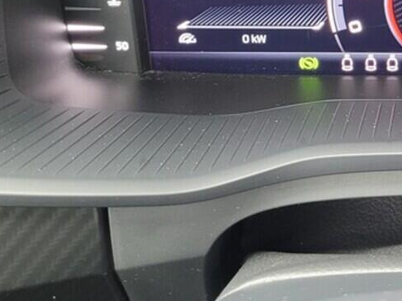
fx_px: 882
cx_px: 434
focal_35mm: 76
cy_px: 2
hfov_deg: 24.1
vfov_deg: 18.8
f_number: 1.8
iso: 500
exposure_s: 1/50
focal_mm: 5.4
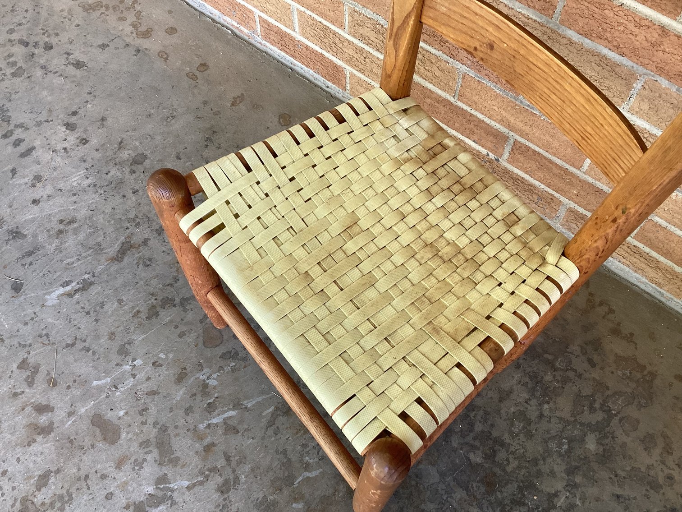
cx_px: 341
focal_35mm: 31
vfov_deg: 45.4
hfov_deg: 58.3
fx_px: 611
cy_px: 256
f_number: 2.4
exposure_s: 1/60
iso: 64
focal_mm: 3.3
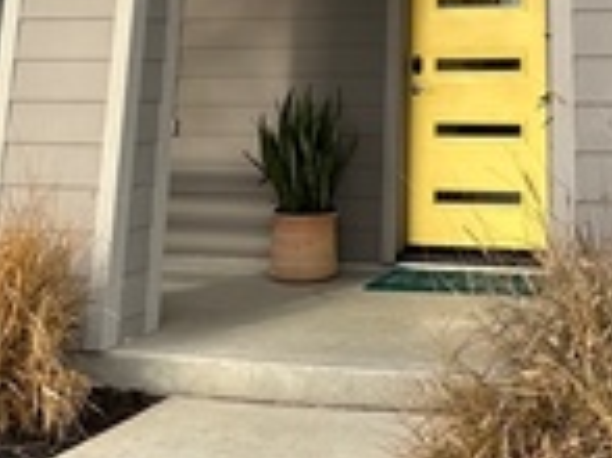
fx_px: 1078
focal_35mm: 61
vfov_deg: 21.0
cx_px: 495
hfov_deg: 30.9
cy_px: -192
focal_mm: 2.22
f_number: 2.2
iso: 50
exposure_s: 1/99
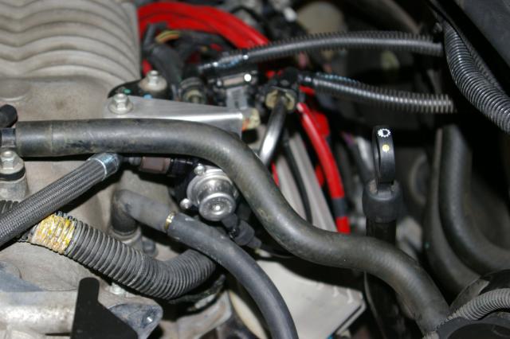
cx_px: 255
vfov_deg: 22.6
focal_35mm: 60
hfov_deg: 33.4
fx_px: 850
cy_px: 170
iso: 200
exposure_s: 1/60
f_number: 4.5
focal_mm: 40
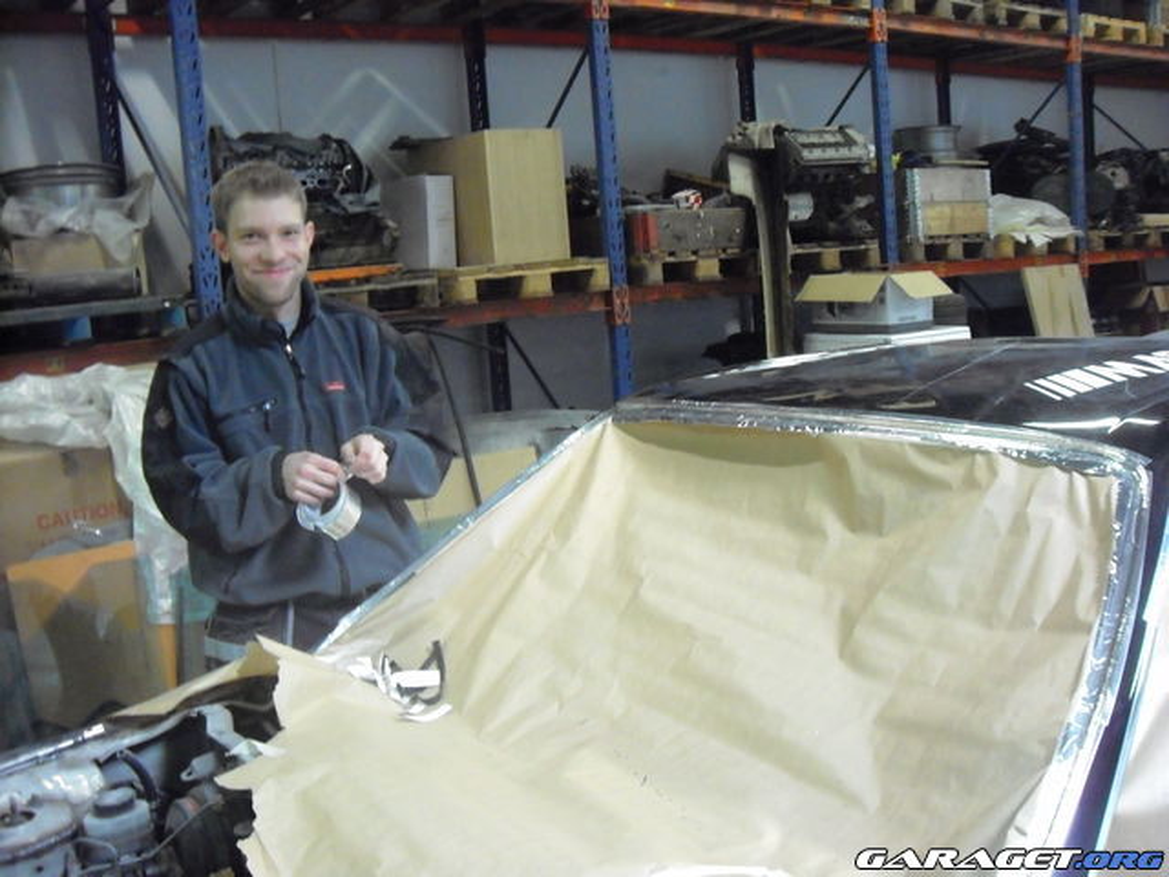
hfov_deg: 50.1
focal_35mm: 37
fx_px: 1250
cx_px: 584
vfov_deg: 38.7
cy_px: 438
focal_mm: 6.2
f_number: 2.7
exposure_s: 1/30
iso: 800
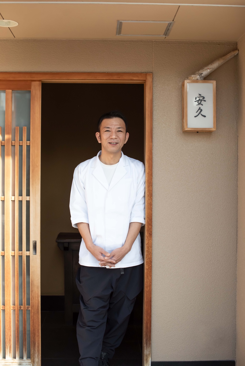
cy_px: 183
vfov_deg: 39.6
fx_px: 510
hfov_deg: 27.0
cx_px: 122
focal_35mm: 50
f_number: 3.5
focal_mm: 50
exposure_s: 1/4000
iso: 1250
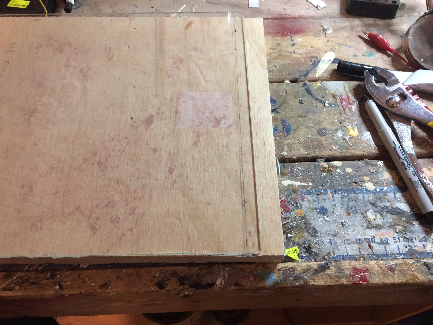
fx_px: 363
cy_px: 162
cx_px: 216
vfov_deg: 48.2
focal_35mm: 29
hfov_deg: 61.7
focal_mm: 4.15
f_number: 2.2
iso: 160
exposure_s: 1/30
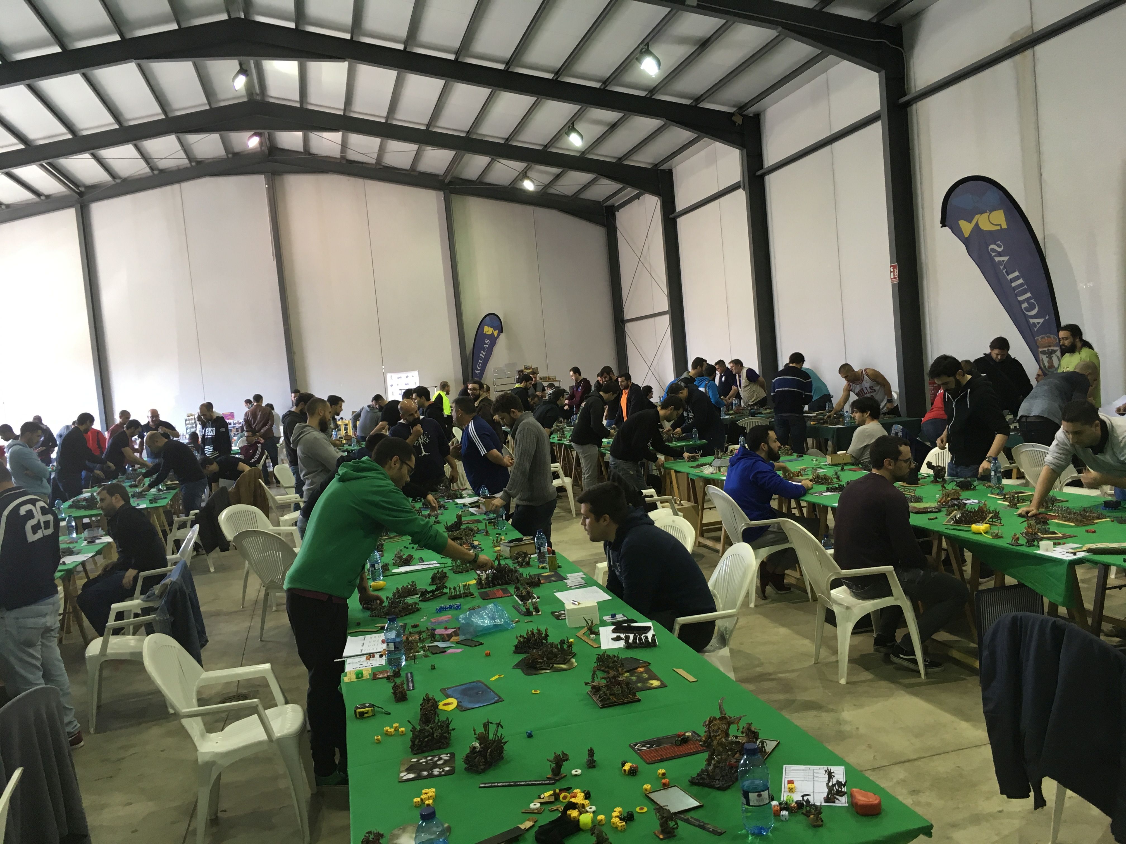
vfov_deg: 48.2
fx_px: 943
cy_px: 422
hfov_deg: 61.7
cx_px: 563
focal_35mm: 29
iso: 80
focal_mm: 4.15
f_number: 2.2
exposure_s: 1/33
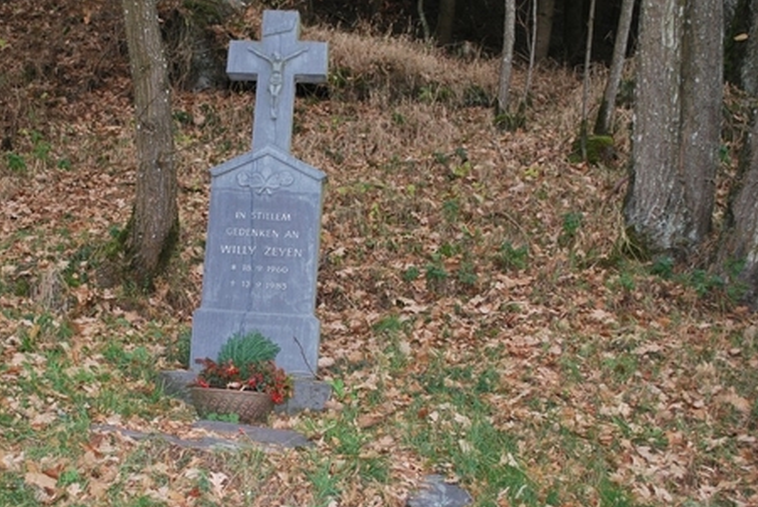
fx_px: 1096
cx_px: 266
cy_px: 243
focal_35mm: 52
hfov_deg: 37.8
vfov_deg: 26.0
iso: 220
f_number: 4.2
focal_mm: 26
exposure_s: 1/60
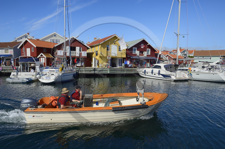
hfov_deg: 73.8
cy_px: 74
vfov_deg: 53.1
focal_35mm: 24
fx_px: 150
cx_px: 112
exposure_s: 1/320
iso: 200
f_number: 11
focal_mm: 24
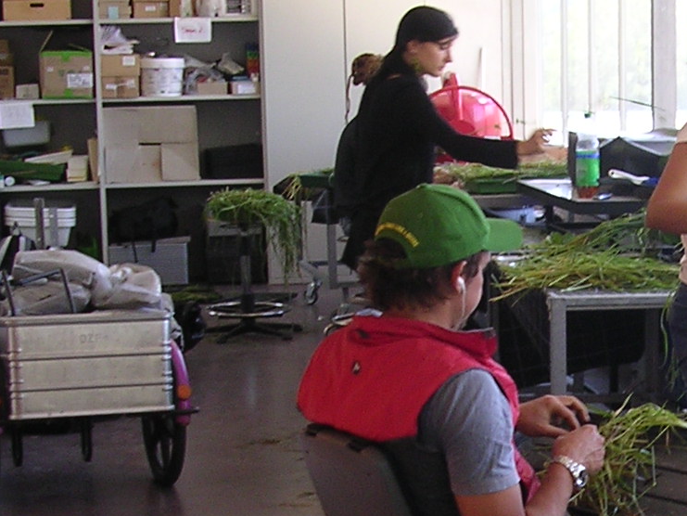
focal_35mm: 105
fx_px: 2084
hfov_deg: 18.3
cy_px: 416
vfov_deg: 14.0
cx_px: 667
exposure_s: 1/37.7
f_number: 2.8
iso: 100
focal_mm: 5.8
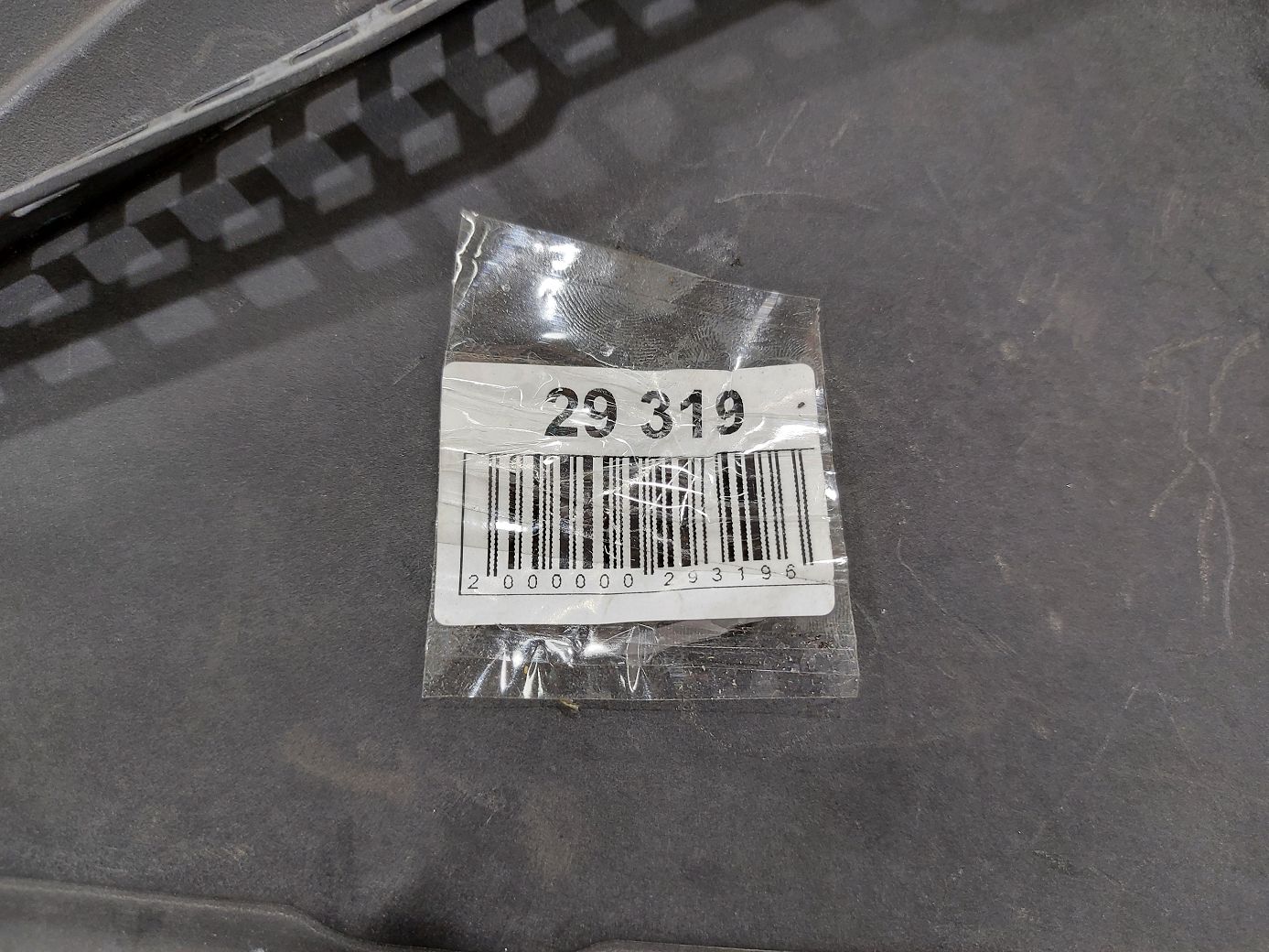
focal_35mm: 24
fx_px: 880
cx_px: 634
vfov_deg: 56.8
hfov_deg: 71.6
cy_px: 476
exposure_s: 1/50
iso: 100
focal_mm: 5.23
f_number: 1.8
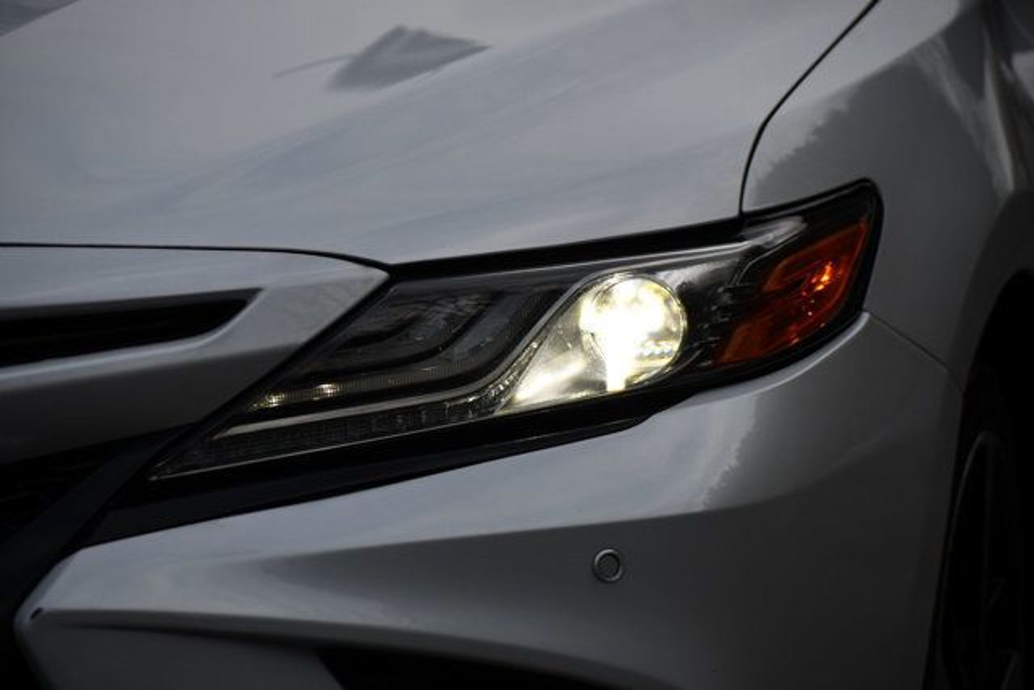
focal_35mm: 262
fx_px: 7526
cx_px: 517
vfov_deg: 5.2
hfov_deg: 7.9
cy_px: 345
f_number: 5.6
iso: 280
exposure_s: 1/500
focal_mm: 175
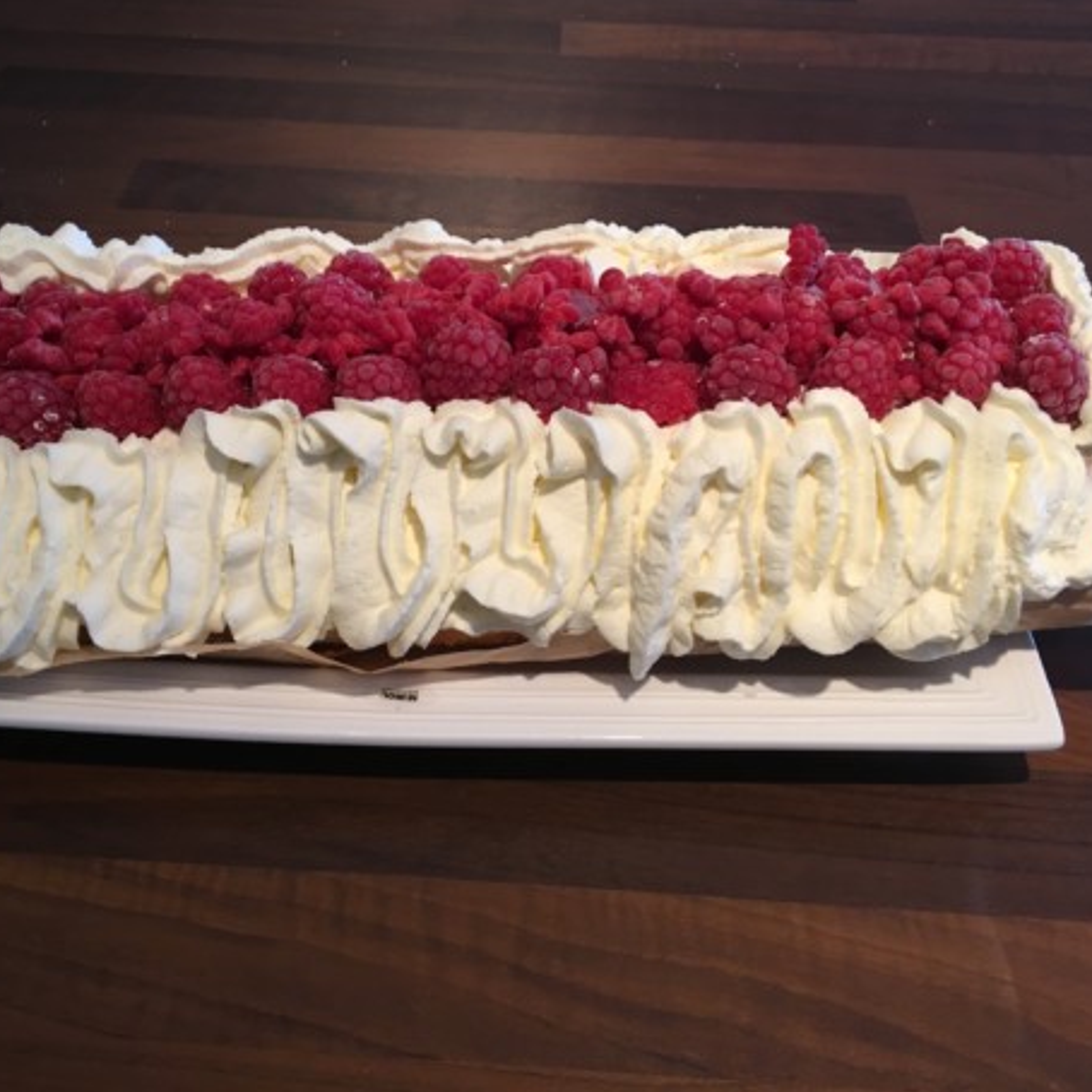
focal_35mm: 35
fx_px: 1249
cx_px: 483
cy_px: 535
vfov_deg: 47.2
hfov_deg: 47.1
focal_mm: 4.15
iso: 100
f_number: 2.2
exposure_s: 1/33
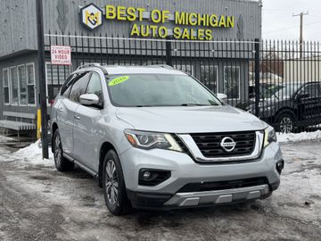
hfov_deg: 39.7
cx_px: 160
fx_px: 445
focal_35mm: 48
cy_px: 120
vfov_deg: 30.3
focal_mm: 6.76
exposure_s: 1/1678
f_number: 1.78
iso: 64
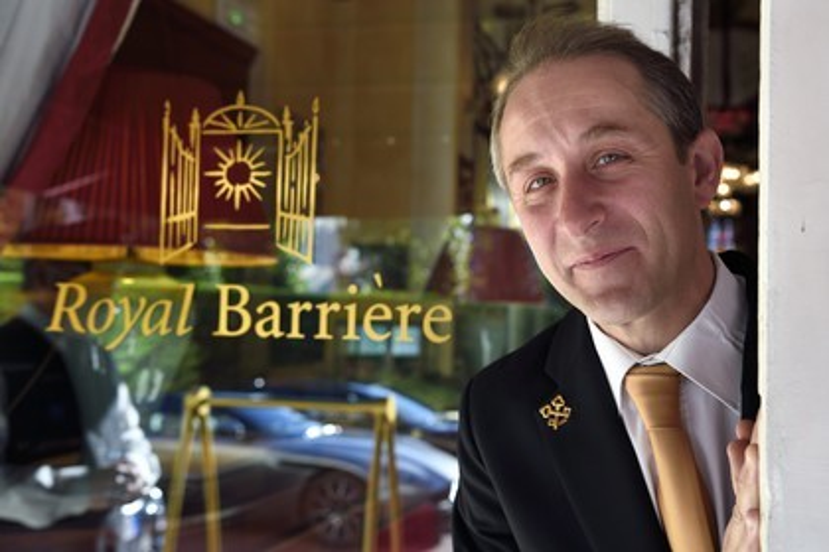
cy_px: 276
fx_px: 967
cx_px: 414
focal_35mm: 42
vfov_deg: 31.9
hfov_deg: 46.4
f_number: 5.6
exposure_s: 1/80
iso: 200
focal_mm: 42
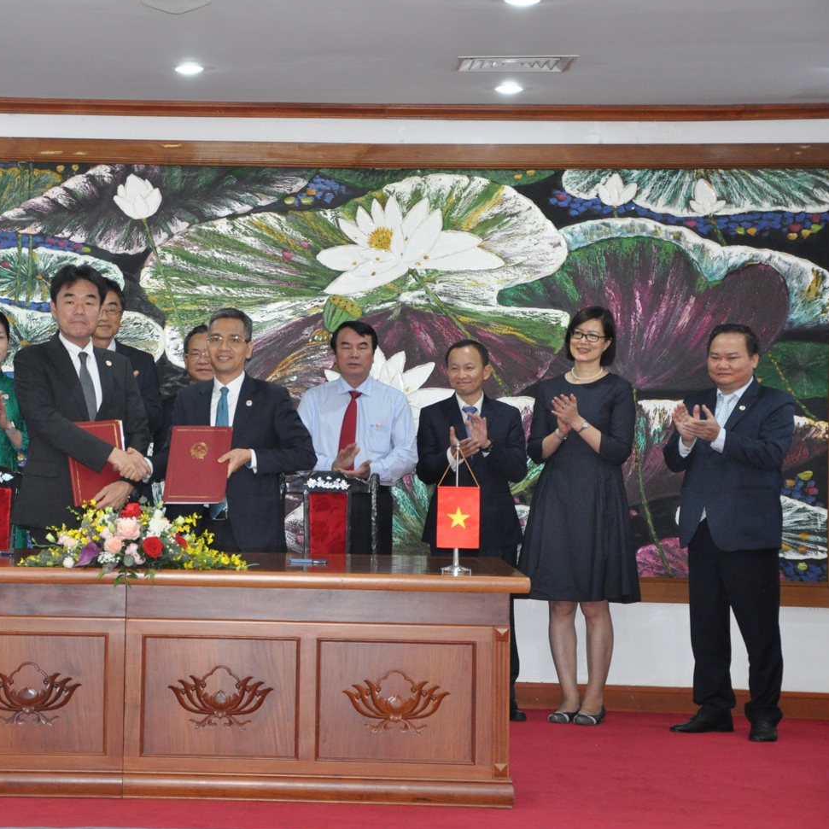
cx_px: 201
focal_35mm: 97
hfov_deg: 17.8
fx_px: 2628
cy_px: 413
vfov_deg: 17.9
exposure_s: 1/60
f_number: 5
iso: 1600
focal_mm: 50
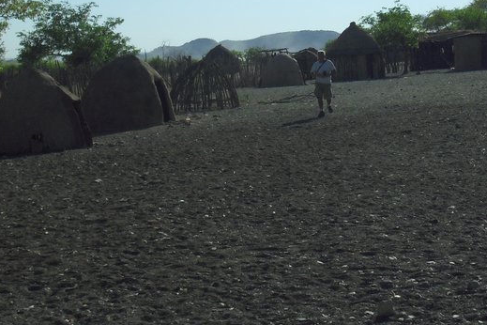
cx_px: 282
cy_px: 54
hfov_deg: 26.0
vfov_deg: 17.3
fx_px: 1055
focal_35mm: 78
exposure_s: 1/640
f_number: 8
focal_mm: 6.2
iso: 100
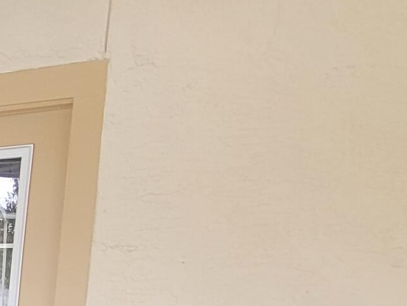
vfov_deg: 22.2
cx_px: -422
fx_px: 718
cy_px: 368
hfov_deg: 18.7
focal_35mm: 61
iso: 100
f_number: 2.2
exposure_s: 1/120
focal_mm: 2.2
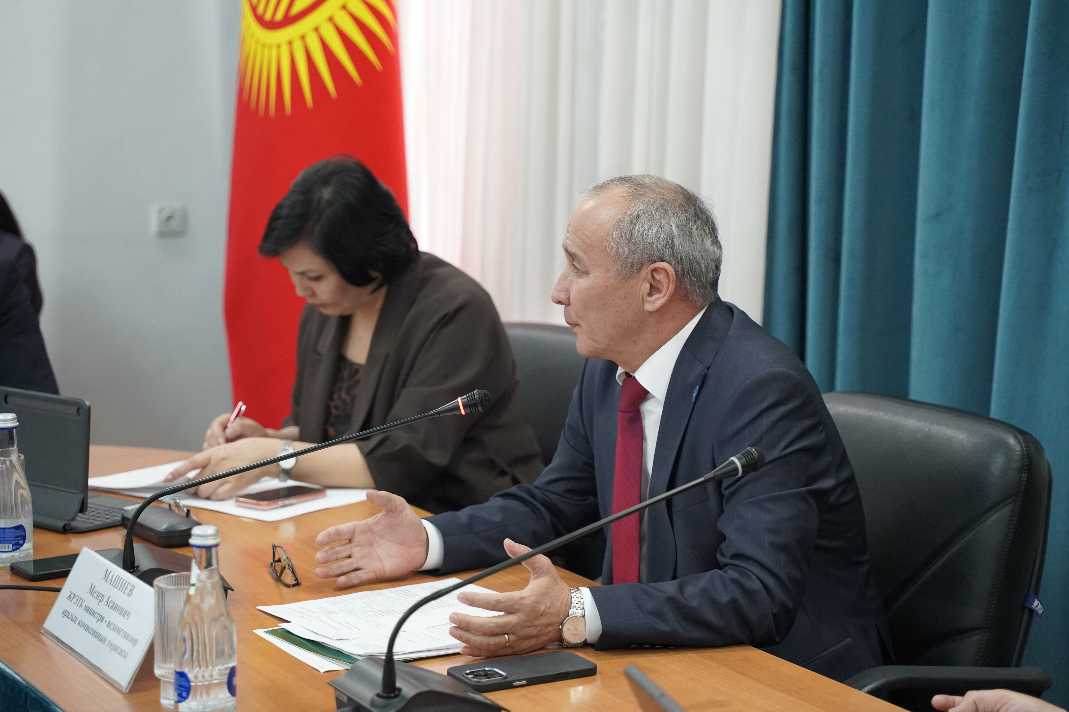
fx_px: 2227
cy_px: 356
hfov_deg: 27.0
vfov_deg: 18.2
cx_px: 534
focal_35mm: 75
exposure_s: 1/160
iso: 4000
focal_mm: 75
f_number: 4
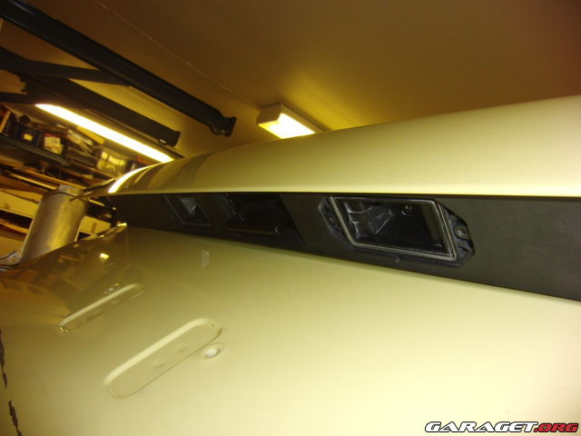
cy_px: 218
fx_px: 403
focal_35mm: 24
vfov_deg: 56.8
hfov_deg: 71.6
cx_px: 290
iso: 200
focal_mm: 4.3
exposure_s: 1/60
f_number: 3.2
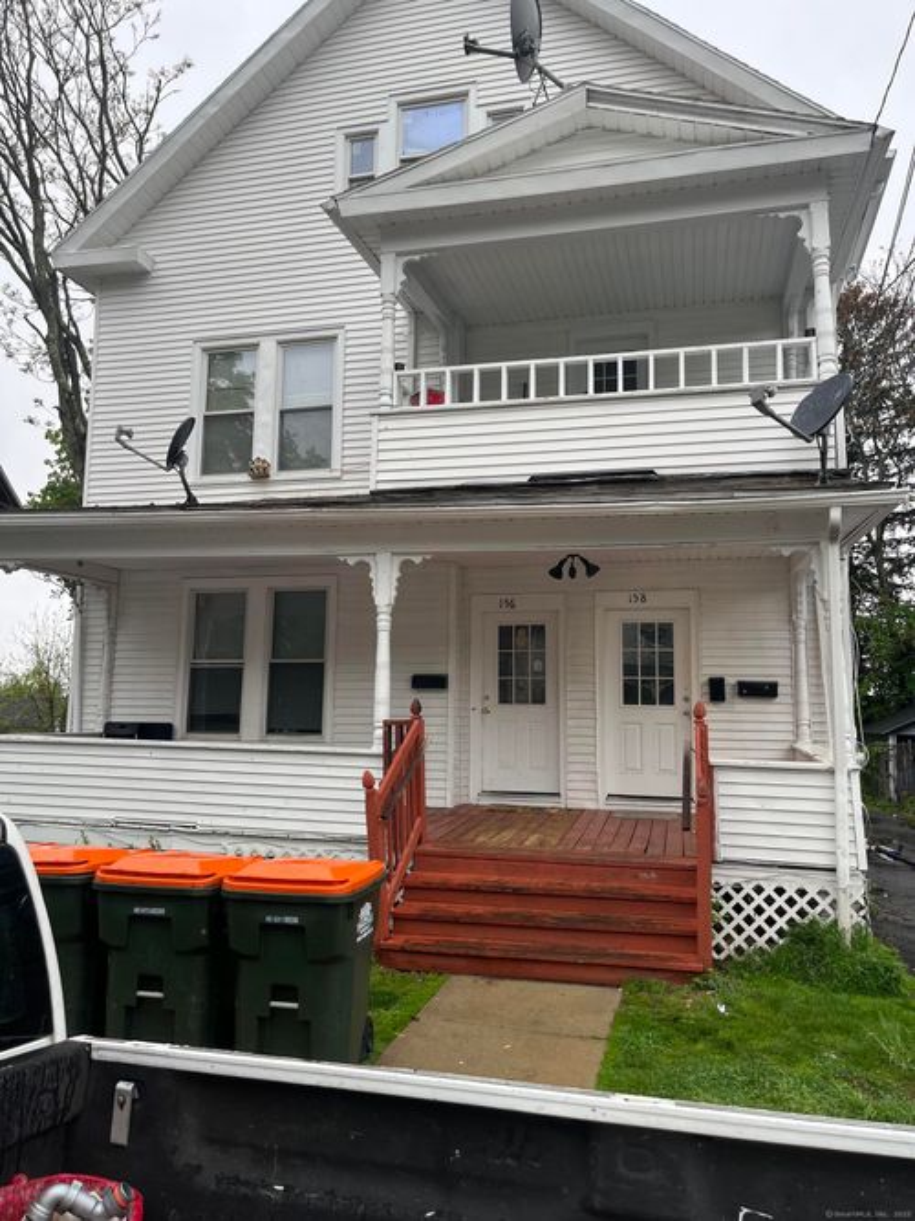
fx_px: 917
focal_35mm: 26
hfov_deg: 53.0
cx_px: 458
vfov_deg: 67.3
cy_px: 610
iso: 40
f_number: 1.6
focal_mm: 5.1
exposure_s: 1/224
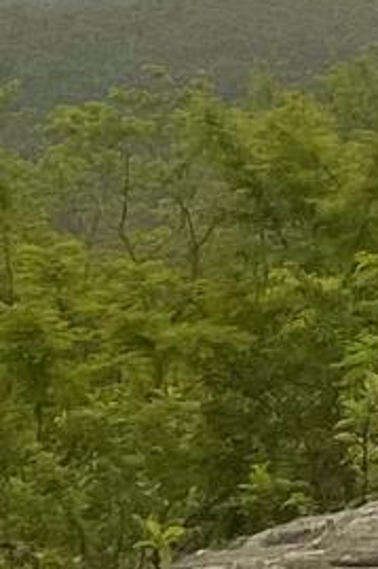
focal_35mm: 206
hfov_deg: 6.6
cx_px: 574
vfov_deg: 9.4
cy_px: -533
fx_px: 3248
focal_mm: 4.2
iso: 50
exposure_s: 1/121
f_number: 1.6
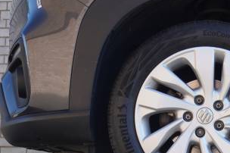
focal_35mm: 98
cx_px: 194
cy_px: 120
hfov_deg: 20.5
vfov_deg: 13.9
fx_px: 626
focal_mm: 31
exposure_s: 1/100
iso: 160
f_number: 5.6
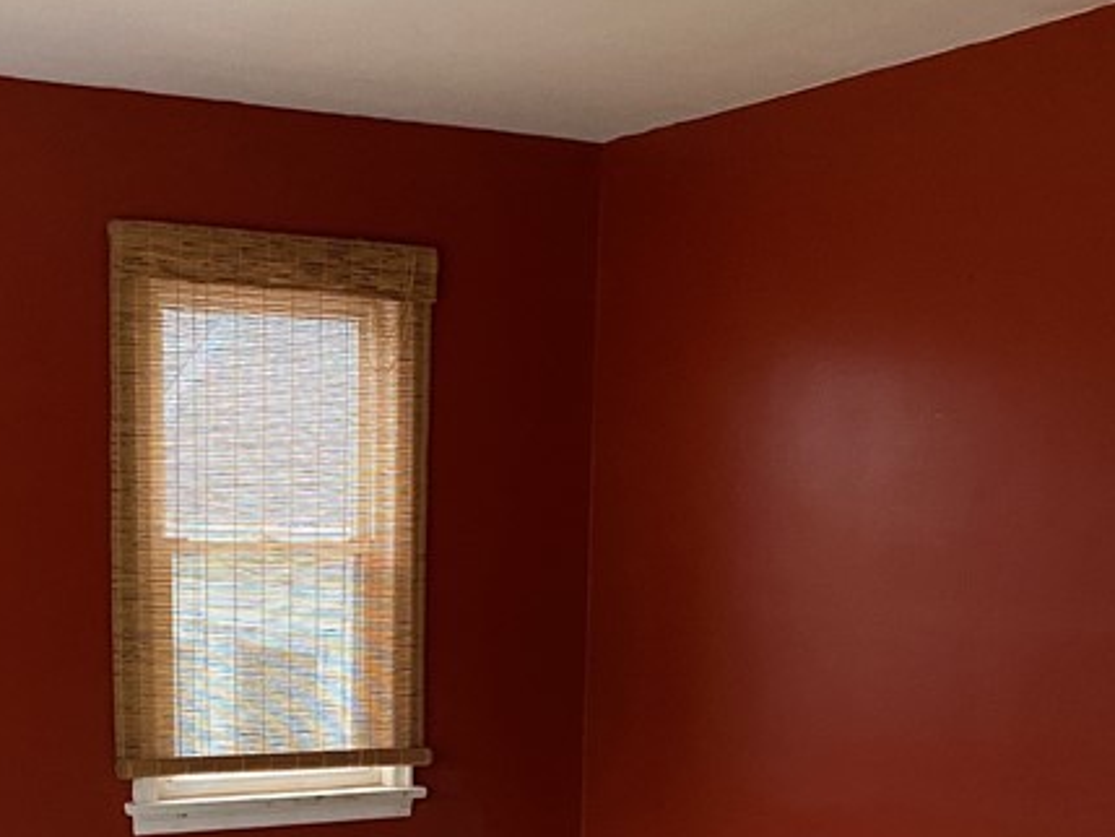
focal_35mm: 62
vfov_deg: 22.9
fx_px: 1998
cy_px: 798
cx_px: 374
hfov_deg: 31.0
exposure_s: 1/30
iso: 500
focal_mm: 4.25
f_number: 1.8
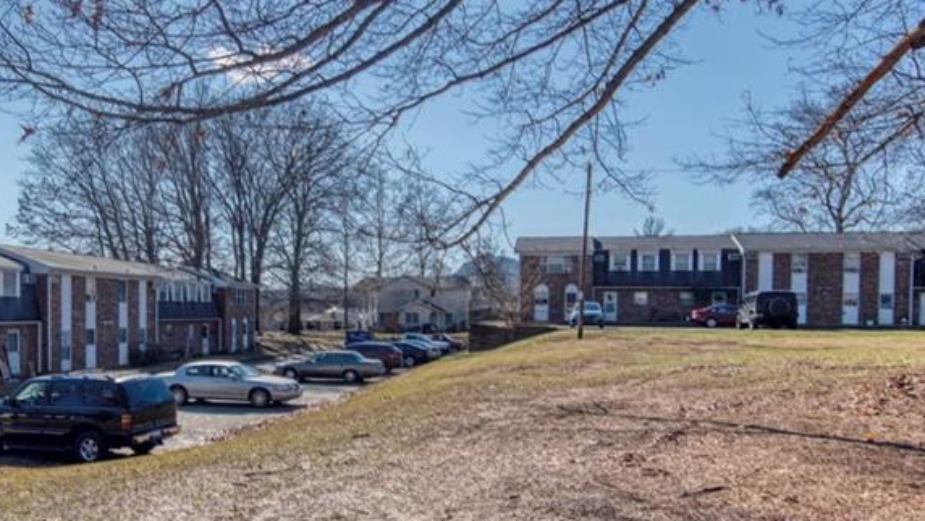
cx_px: 341
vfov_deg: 38.6
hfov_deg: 63.3
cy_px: 334
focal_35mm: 30
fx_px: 736
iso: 100
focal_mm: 16
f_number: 8
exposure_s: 1/250
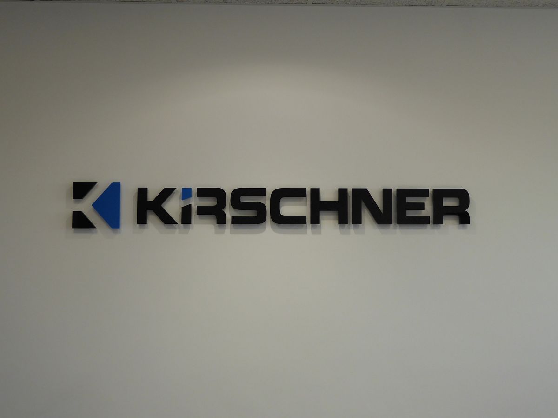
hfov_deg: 44.8
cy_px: 209
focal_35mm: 42
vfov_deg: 34.3
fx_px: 677
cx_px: 279
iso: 160
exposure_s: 1/60
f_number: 3.8
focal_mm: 7.2
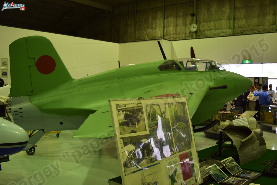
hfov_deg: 47.9
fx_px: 312
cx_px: 138
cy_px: 92
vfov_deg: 33.1
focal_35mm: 40
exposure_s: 1/80
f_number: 4.5
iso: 400
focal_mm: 27
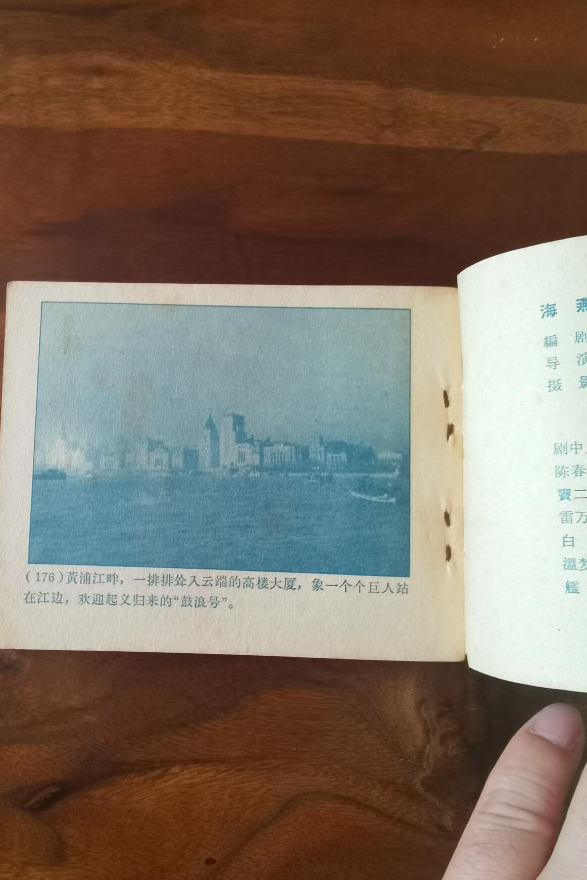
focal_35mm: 29
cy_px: 446
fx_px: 709
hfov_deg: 44.9
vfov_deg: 63.7
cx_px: 317
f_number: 2.2
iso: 160
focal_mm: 2.26
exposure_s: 1/33.3
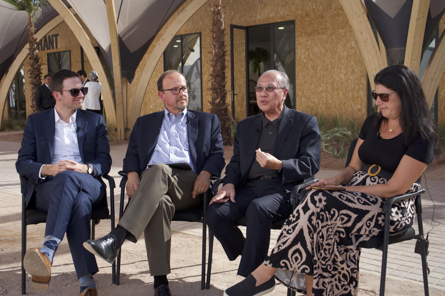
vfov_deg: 31.9
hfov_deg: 46.4
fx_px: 519
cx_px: 222
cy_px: 148
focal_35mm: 42
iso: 100
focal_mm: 42
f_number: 5
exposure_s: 1/160
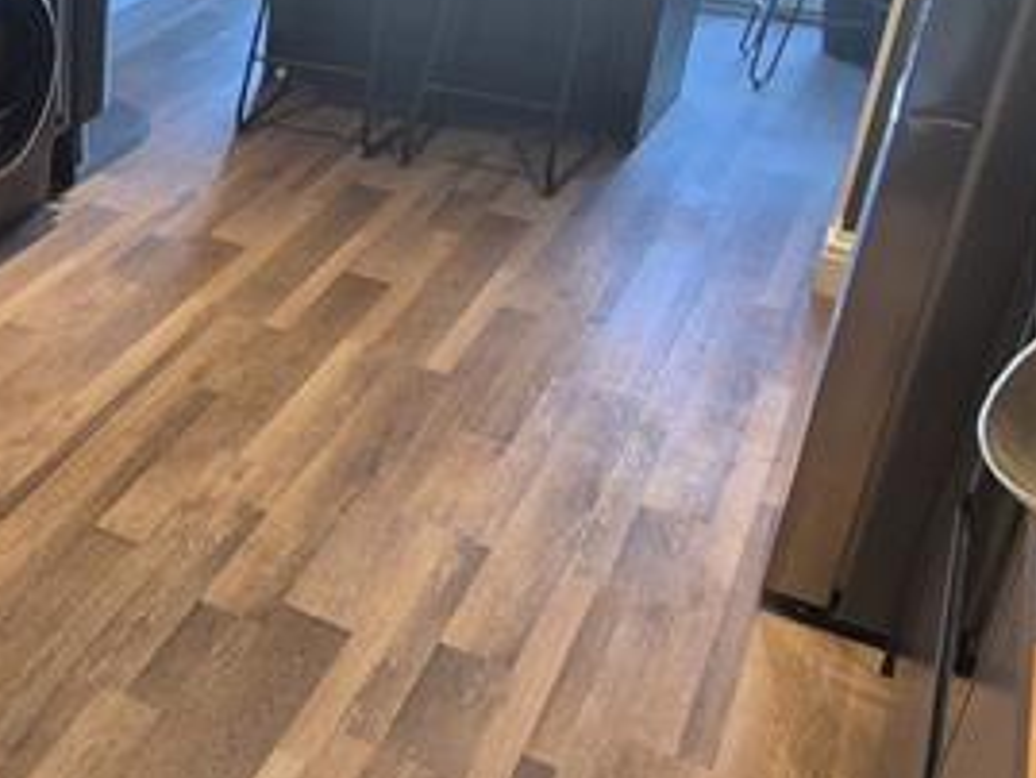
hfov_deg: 37.0
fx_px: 1317
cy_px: 268
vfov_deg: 32.7
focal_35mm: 44
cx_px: -67
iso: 160
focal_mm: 2.2
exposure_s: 1/50
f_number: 2.2
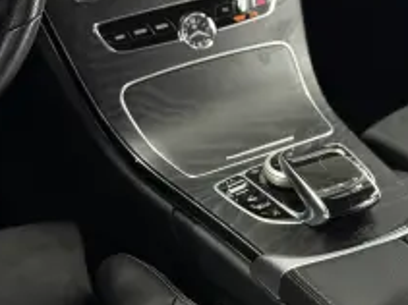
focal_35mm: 82
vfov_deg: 17.9
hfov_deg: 23.8
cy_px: 114
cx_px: 257
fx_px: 966
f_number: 1.78
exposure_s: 1/33
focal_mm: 6.76
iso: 200
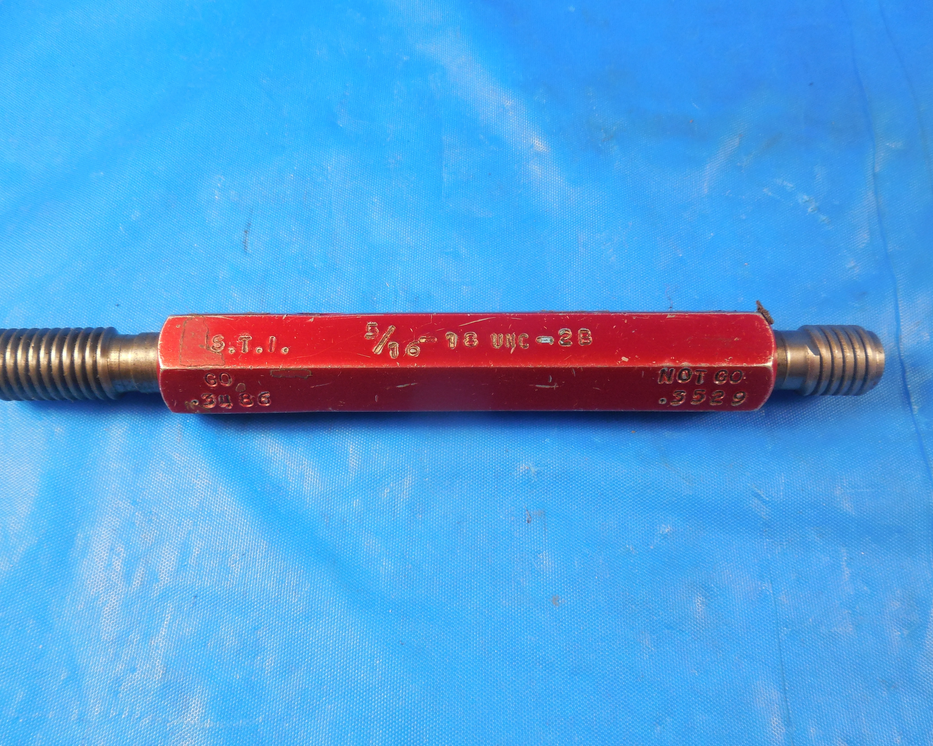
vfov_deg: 53.2
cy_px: 366
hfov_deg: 64.0
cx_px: 428
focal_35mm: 27
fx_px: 746
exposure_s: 1/30
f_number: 3.3
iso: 220
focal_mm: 4.5
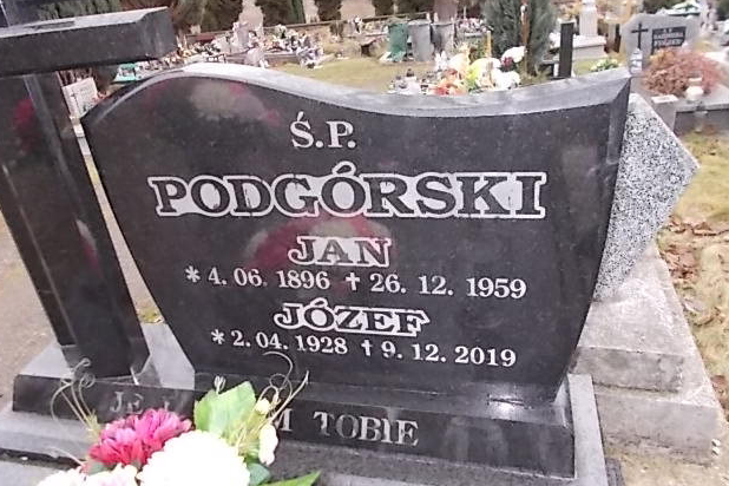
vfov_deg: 46.4
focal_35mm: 28
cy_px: 222
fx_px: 567
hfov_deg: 65.5
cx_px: 362
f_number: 3.2
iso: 200
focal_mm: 4.6
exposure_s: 1/25
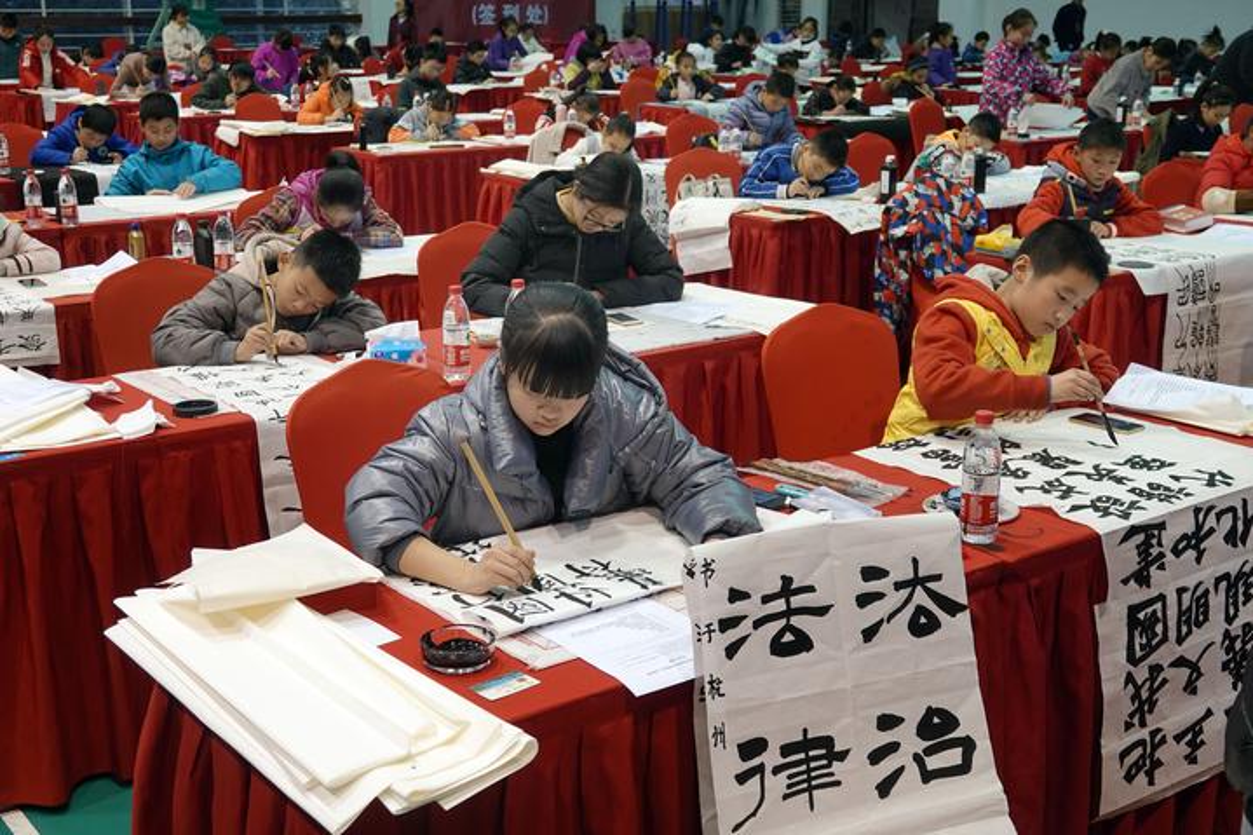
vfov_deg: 30.5
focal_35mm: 44
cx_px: 626
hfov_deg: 44.5
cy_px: 418
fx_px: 1531
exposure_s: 1/50
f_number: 3.2
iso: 200
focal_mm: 16.31
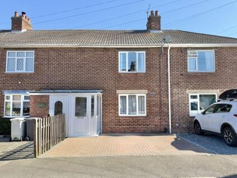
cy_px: 89
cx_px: 118
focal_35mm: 24
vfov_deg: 56.8
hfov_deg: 71.6
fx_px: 164
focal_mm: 6.76
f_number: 1.78
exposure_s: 1/1727
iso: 80
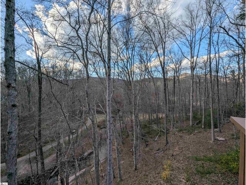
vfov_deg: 89.9
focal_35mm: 13
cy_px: 92
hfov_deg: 106.2
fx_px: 92
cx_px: 123
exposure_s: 1/786
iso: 44
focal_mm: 1.95
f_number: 2.2
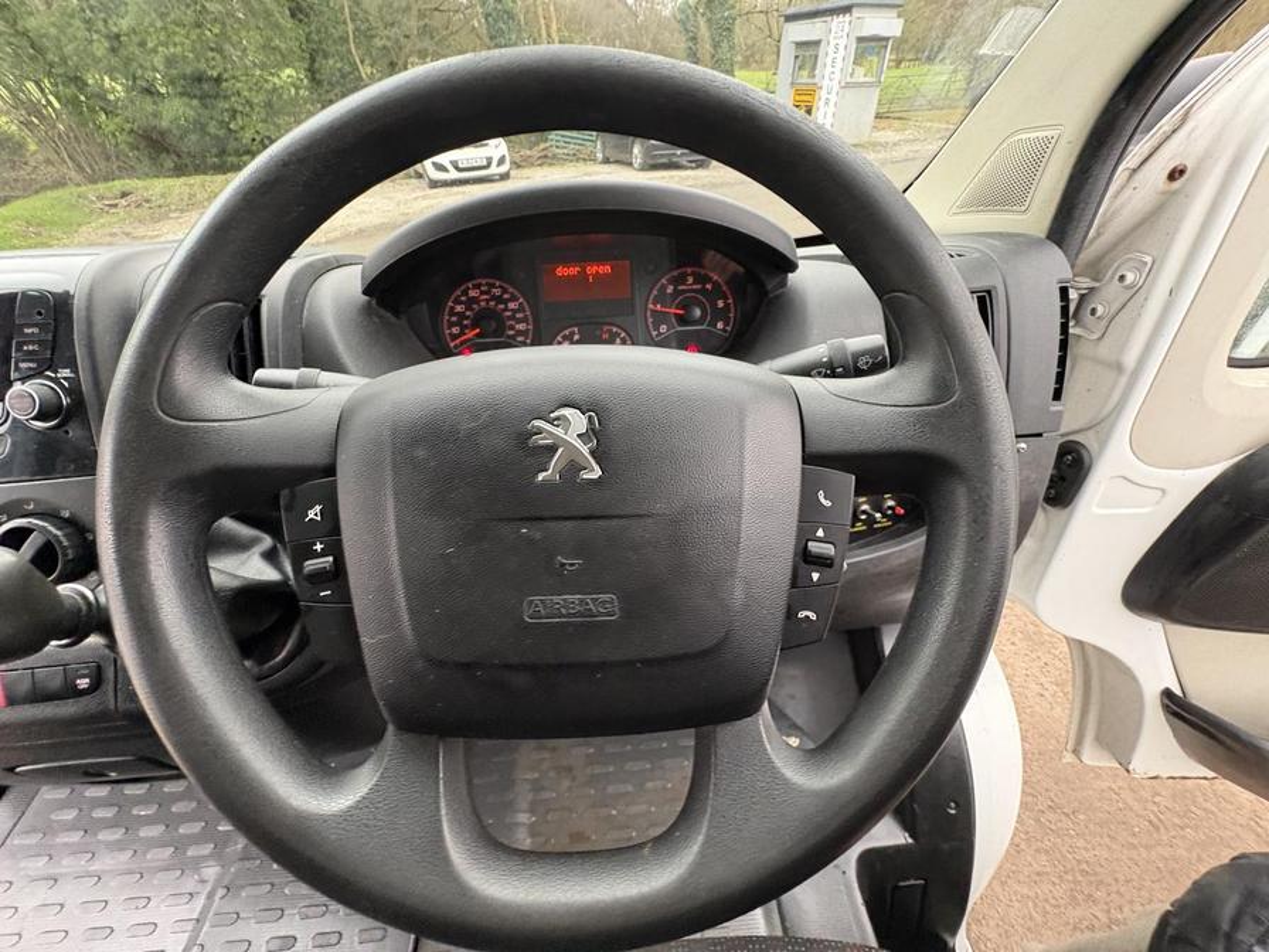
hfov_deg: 102.1
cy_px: 476
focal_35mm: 14
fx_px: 513
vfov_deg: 85.7
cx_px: 634
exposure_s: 1/60
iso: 400
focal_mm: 2.22
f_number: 2.2
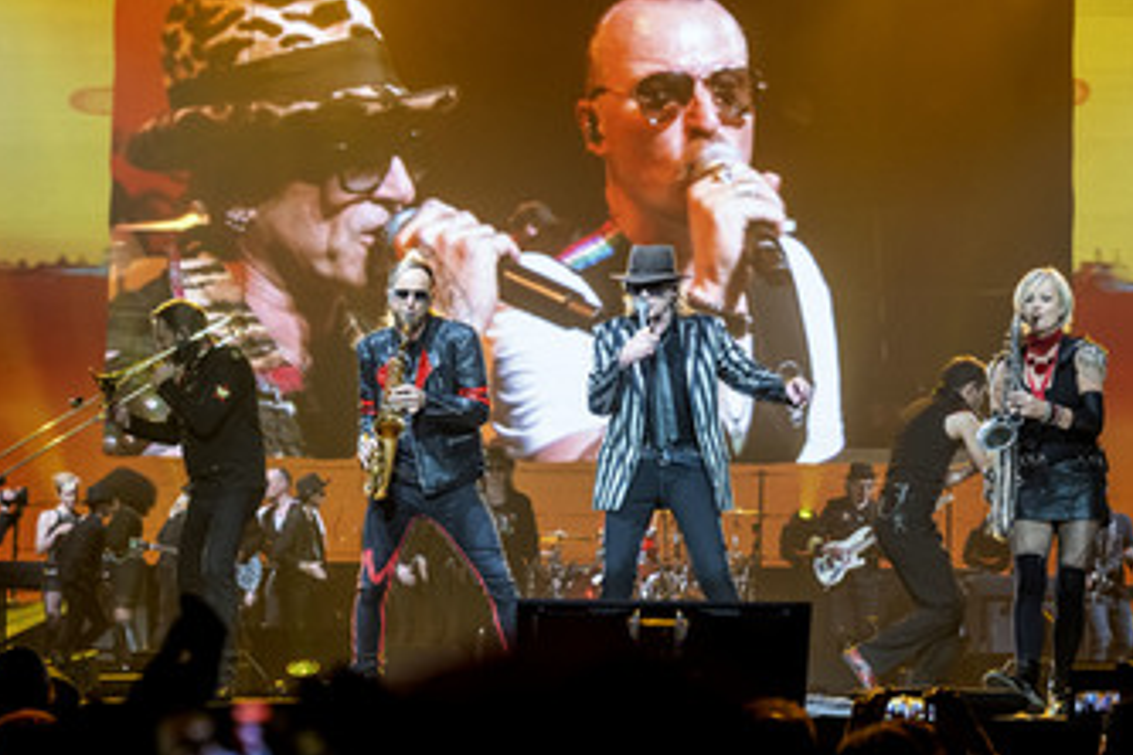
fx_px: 2769
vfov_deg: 15.5
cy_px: 262
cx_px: 611
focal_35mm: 88
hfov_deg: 23.1
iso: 1600
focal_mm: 65
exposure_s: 1/320
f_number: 4
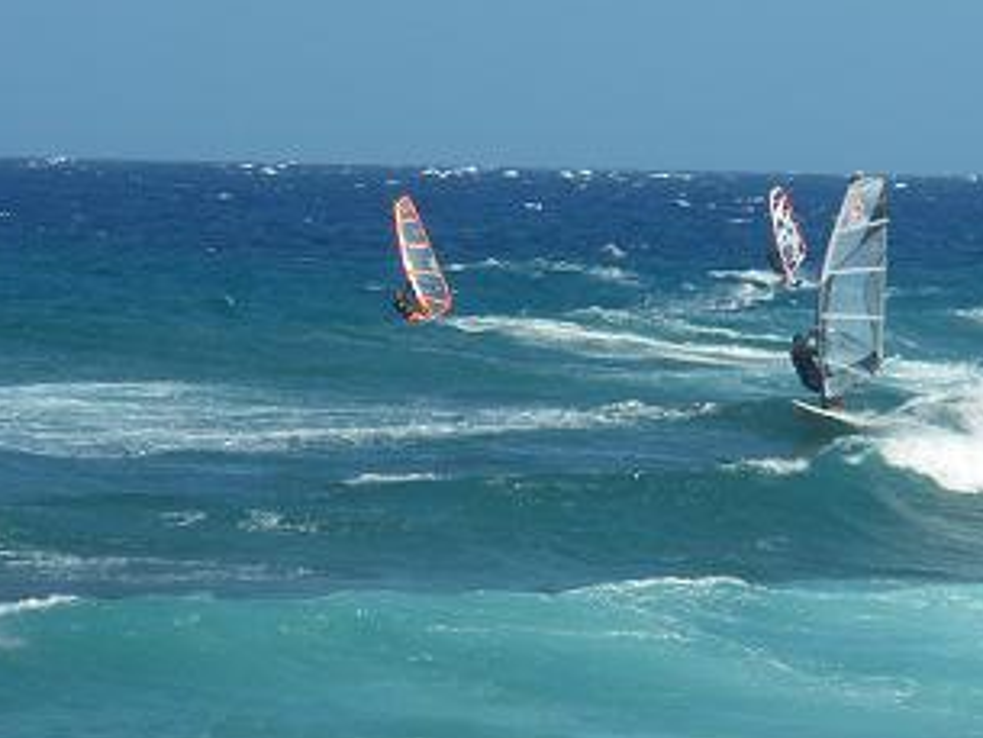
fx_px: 10255
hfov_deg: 5.5
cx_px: 696
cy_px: 343
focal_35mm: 361
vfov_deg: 4.1
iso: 80
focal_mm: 31.5
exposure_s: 1/400
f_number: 5.6
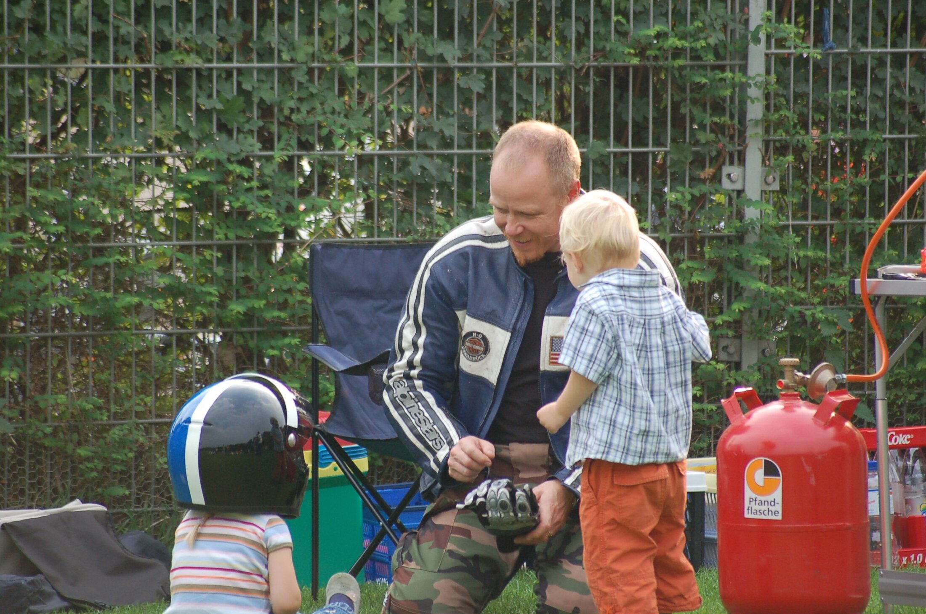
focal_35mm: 330
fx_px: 8472
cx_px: 463
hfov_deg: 6.3
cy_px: 307
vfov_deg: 4.1
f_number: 5.3
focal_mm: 220
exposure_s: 1/500
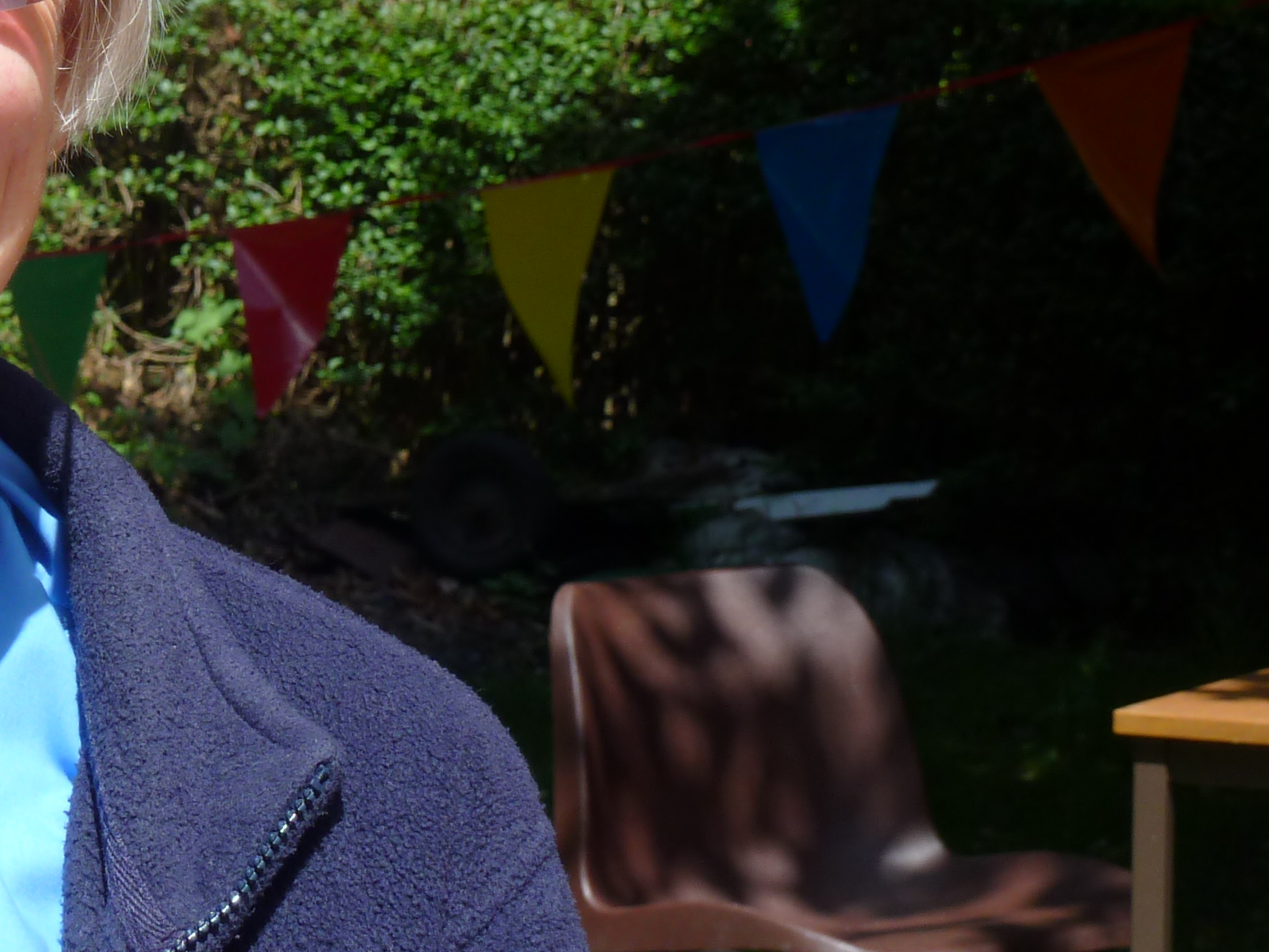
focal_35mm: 127
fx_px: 4656
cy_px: 410
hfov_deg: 15.2
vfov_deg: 11.7
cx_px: -7
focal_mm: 9.1
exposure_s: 1/400
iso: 80
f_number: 3.9
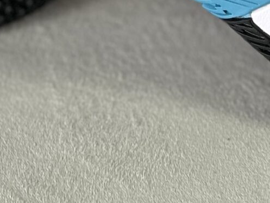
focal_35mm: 134
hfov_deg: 14.6
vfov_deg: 10.2
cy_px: -211
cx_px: 61
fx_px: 1045
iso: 64
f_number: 1.5
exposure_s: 1/121
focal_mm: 5.7
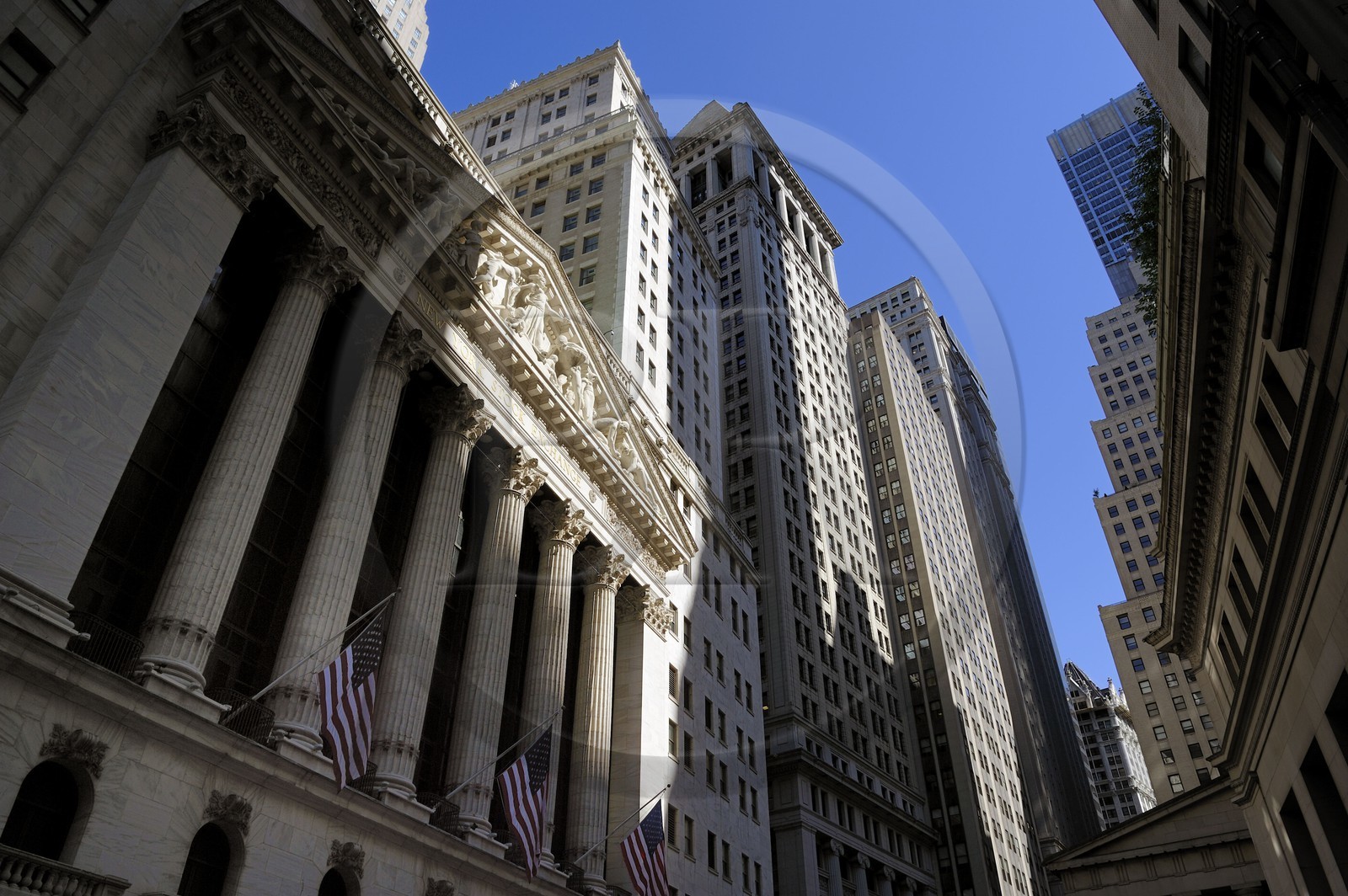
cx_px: 674
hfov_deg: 73.8
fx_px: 898
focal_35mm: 24
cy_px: 448
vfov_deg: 53.1
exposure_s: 1/250
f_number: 10
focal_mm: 24
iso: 200
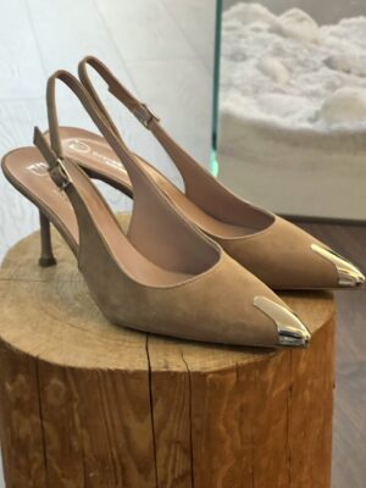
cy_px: 244
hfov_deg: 19.1
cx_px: 183
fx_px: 1086
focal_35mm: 77
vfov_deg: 25.3
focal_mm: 9
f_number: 2.8
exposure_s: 1/34
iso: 800
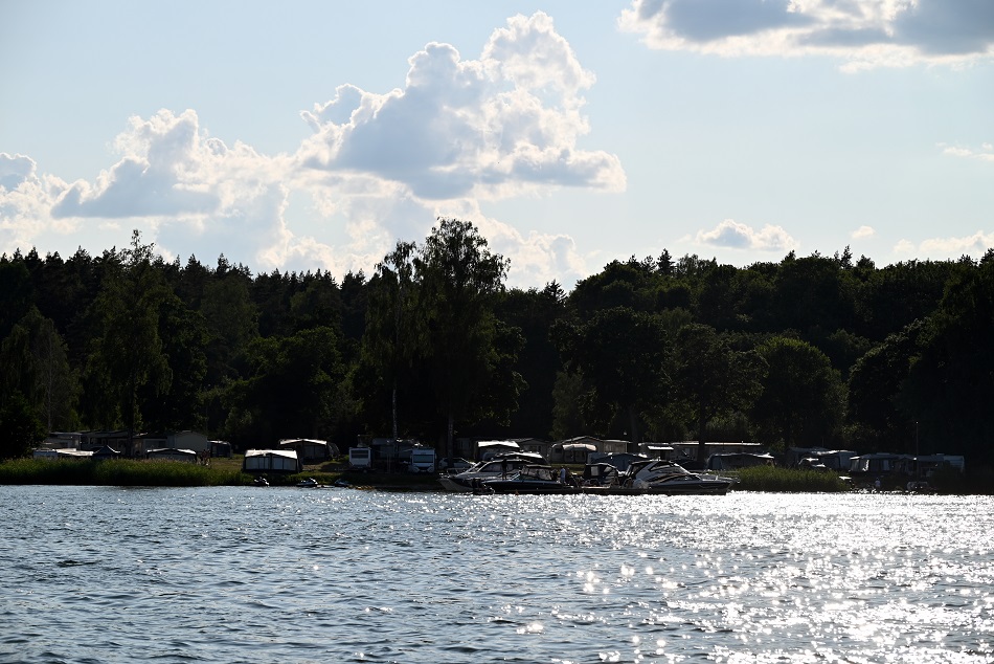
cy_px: 332
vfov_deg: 12.2
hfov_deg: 18.3
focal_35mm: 112
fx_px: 3093
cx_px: 497
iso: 100
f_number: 8
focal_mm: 112
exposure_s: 1/1000
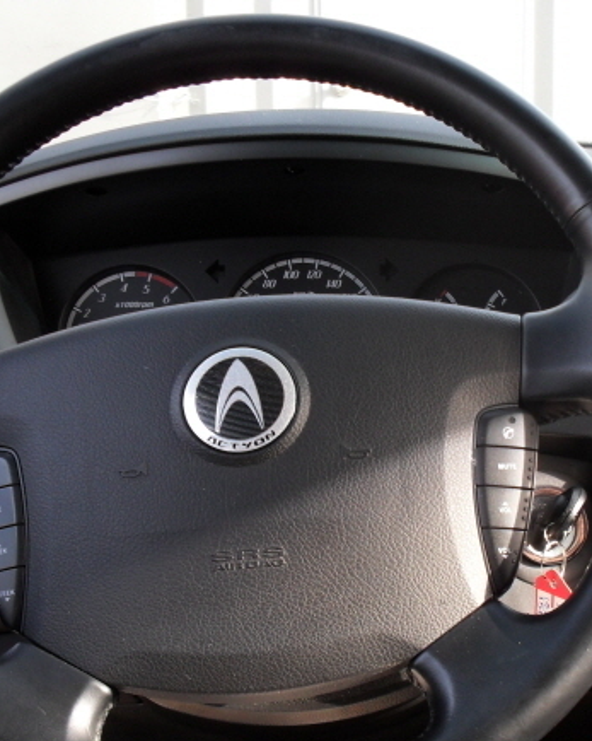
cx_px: 515
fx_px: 1380
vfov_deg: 29.9
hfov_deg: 23.7
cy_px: 471
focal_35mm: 63
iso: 100
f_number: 3.2
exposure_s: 1/45
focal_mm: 6.3
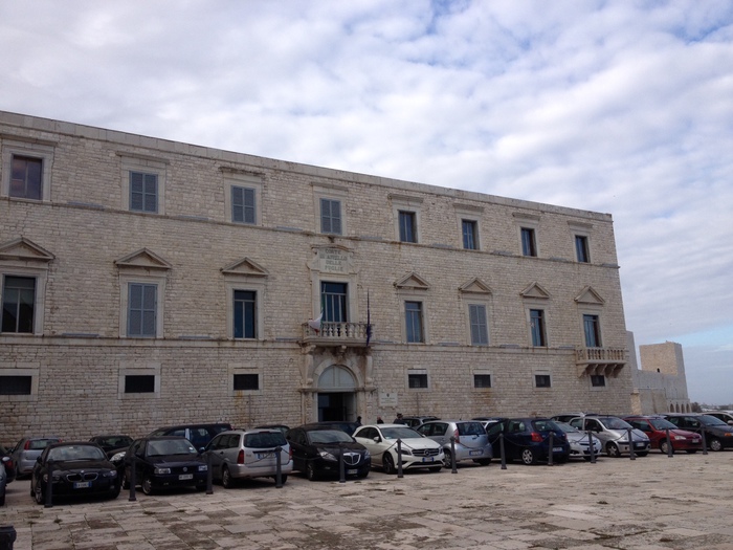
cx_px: 366
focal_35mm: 35
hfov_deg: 52.6
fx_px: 741
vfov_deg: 40.7
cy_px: 275
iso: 50
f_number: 2.4
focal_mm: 4.28
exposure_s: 1/974
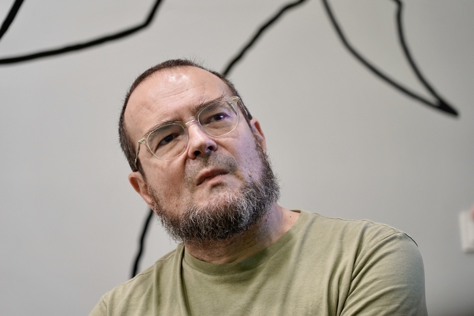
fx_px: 1382
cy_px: 158
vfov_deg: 13.0
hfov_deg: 19.5
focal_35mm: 105
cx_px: 237
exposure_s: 1/50
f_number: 4
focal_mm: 105
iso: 1000
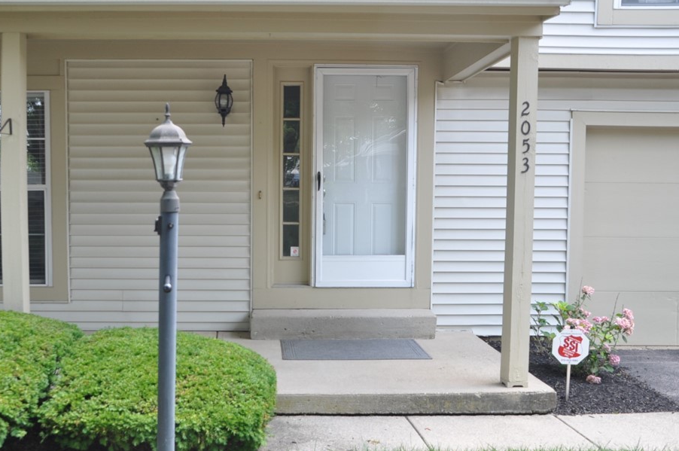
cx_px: 282
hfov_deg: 46.7
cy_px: 251
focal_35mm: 42
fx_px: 784
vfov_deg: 32.1
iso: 250
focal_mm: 23
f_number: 5.6
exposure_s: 1/125
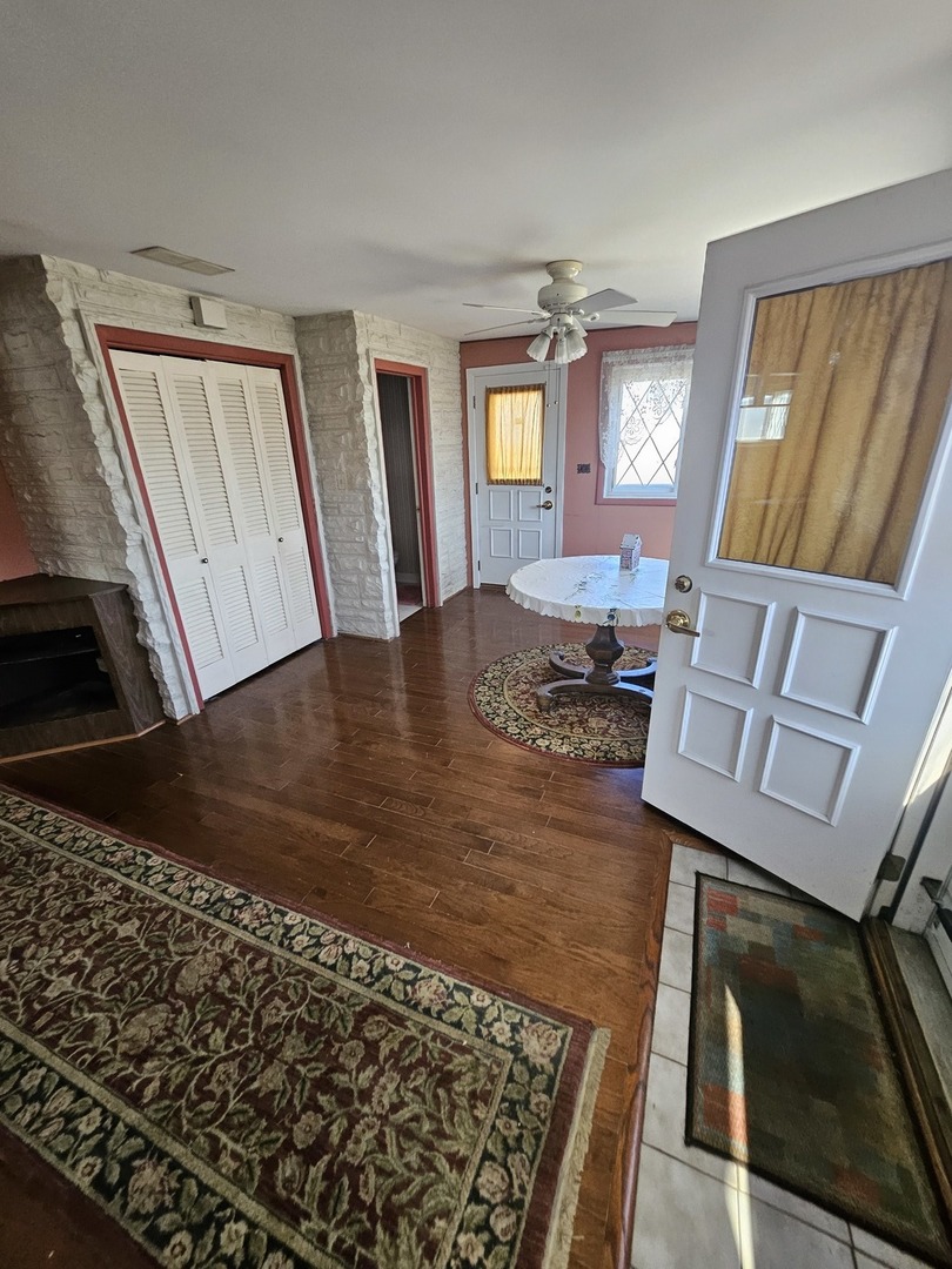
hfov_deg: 89.9
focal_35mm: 13
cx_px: 476
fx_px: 477
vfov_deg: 106.2
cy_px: 634
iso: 160
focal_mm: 1.74
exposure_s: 1/60
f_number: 2.2
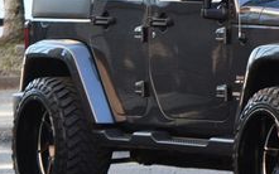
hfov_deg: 4.7
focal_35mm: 443
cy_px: -5
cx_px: 319
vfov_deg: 3.0
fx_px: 3368
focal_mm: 100
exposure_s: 1/250
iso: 400
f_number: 5
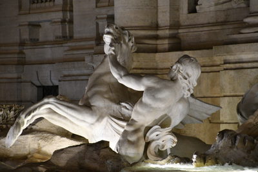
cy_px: 86
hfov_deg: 11.0
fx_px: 1341
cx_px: 129
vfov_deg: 7.4
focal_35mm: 187
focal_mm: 125
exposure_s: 1/60
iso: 3200
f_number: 6
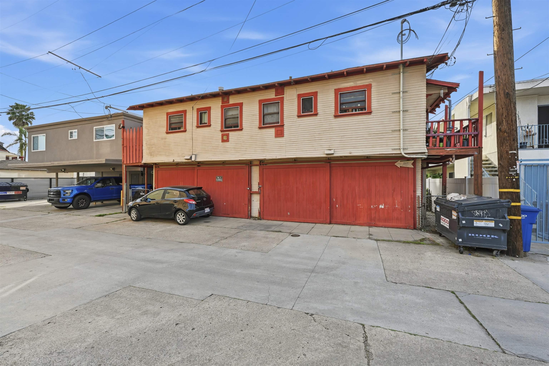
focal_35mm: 14
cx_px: 274
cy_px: 183
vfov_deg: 81.2
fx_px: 213
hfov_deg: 104.3
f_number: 8
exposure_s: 1/1000
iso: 100
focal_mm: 14
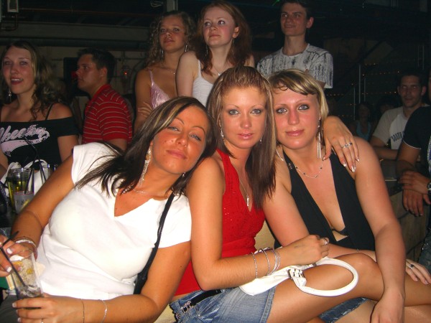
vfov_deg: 37.7
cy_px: 162
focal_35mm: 38
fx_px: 473
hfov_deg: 49.0
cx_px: 216
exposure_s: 1/60
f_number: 2.8
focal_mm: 7.9
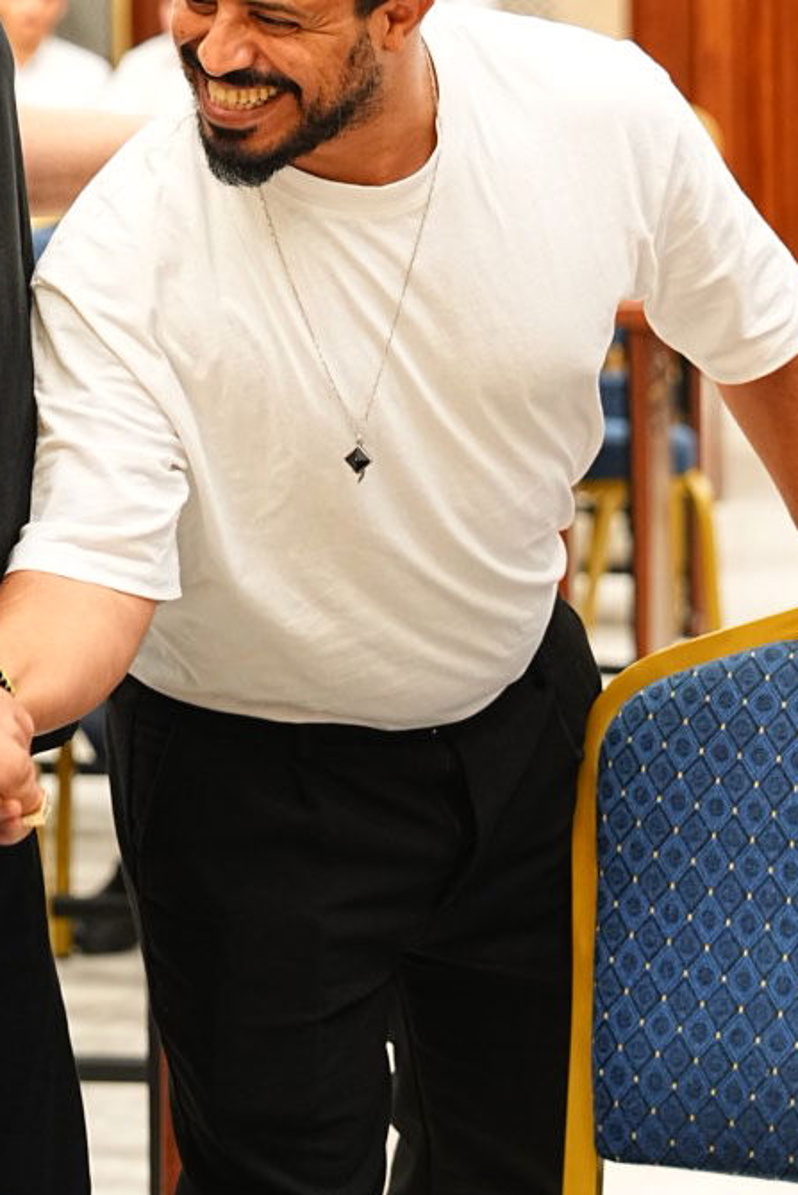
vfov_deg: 12.0
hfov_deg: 8.1
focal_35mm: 169
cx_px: -111
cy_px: 14
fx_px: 5610
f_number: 3.5
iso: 1000
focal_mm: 70
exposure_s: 1/160
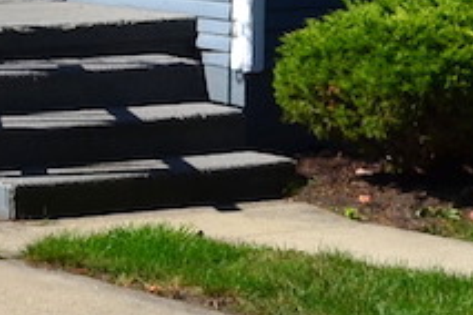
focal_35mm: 180
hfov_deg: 11.3
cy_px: -477
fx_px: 2365
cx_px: 9
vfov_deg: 7.1
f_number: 11
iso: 200
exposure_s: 1/400
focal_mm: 20
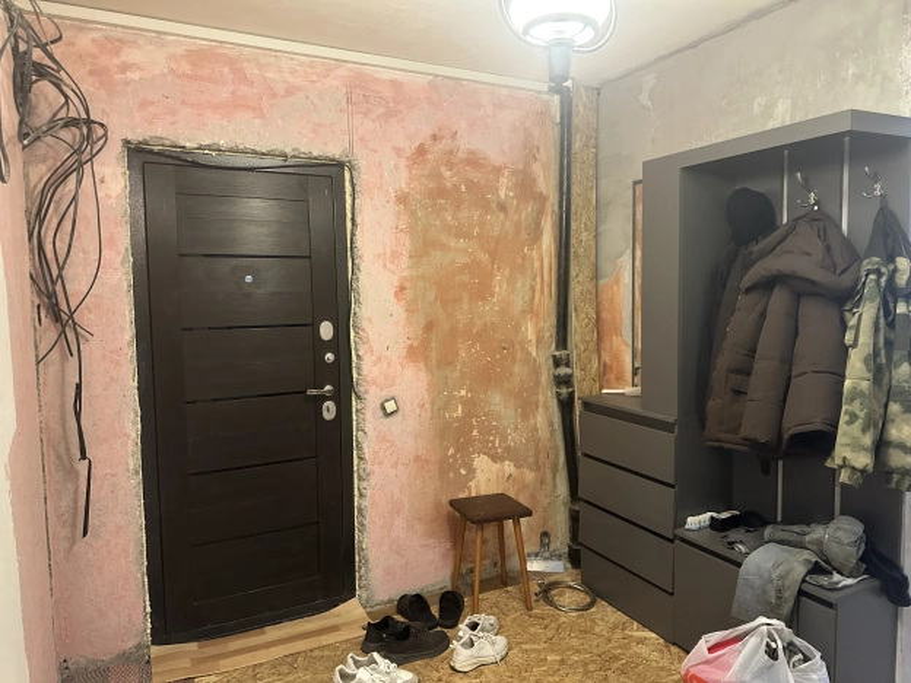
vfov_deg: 56.8
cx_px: 456
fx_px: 632
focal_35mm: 24
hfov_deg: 71.6
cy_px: 342
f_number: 1.78
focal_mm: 6.86
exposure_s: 1/33
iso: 640
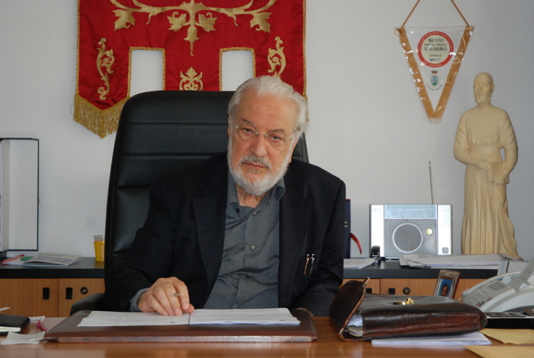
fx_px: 1159
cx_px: 267
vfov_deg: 17.6
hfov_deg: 26.0
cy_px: 179
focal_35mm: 78
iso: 800
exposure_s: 1/60
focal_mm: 52
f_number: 5
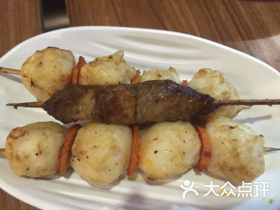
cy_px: 105
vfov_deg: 48.2
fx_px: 235
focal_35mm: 29
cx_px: 140
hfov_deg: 61.7
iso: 100
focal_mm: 4.15
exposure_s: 1/4
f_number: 2.2
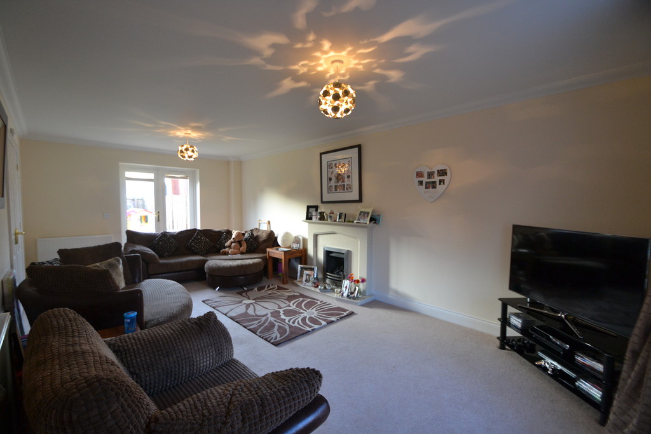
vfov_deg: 77.3
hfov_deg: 100.4
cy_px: 217
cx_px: 326
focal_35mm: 15
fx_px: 271
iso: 720
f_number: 3.5
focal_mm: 10
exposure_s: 1/60
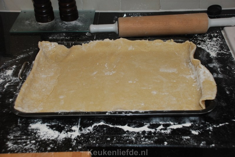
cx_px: 118
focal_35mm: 48
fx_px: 314
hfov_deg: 41.1
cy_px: 78
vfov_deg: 28.2
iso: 160
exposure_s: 1/60
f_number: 4.2
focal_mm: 32
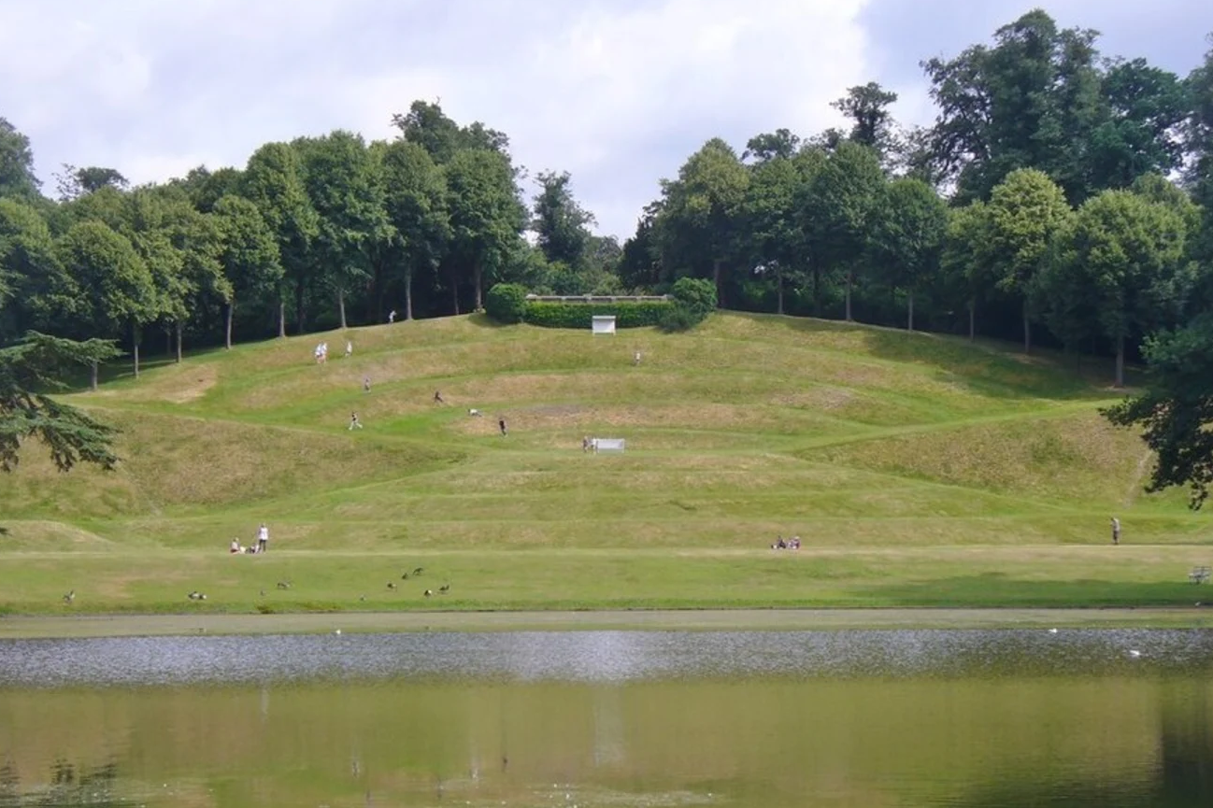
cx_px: 621
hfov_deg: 22.6
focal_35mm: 90
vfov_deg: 15.2
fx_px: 3032
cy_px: 442
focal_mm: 12.8
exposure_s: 1/640
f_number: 3.3
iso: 80
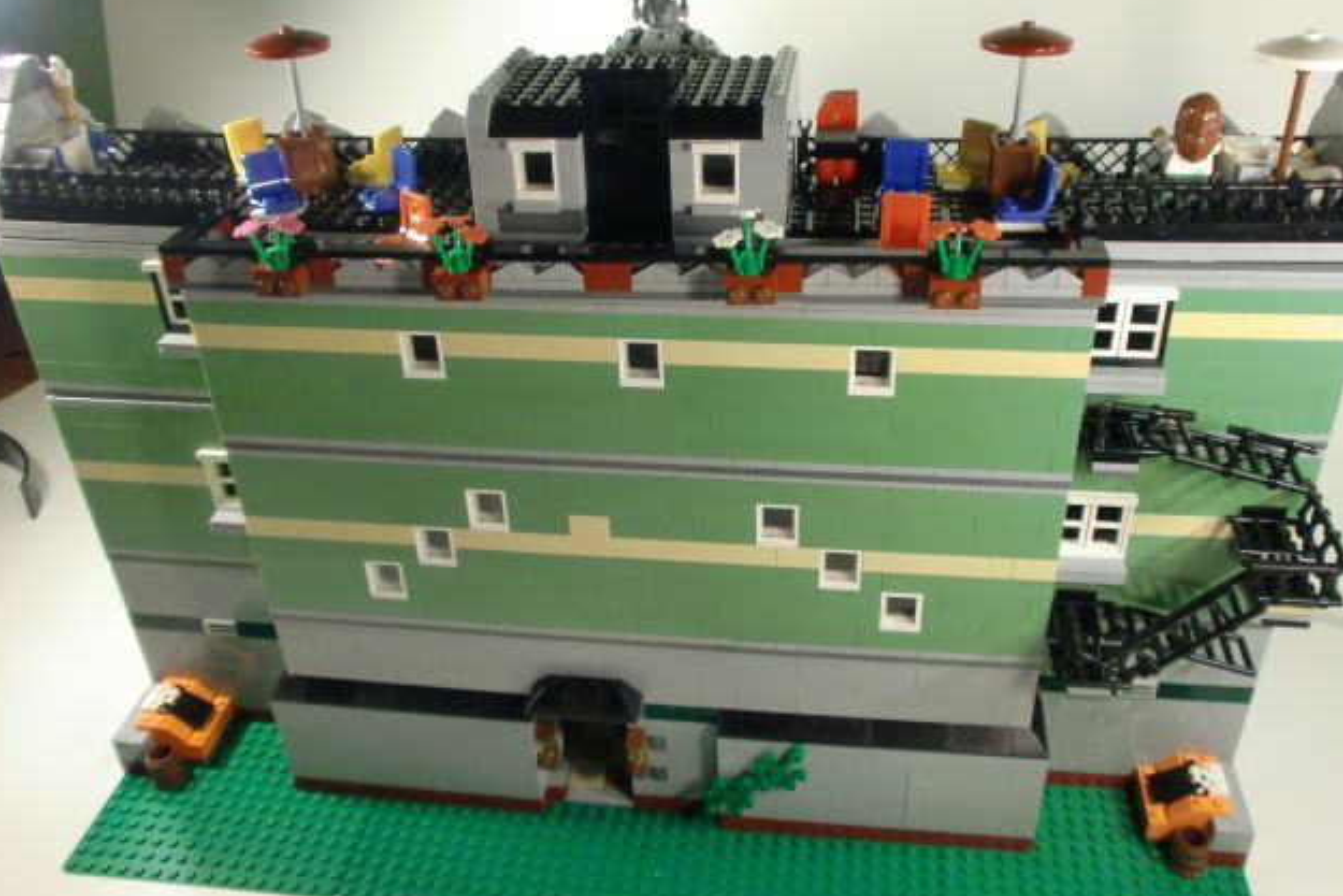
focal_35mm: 33
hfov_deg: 57.2
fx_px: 1231
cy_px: 447
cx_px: 675
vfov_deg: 40.0
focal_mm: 5.58
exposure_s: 1/60
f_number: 2.8
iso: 250
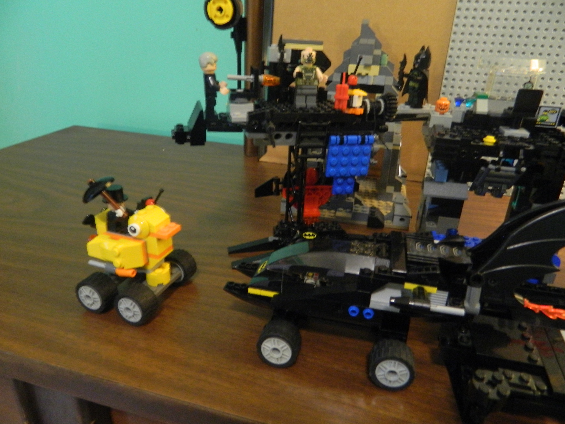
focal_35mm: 25
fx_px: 408
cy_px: 212
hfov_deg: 69.4
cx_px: 282
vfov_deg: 54.9
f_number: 3.1
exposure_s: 1/13
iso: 400
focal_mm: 4.5
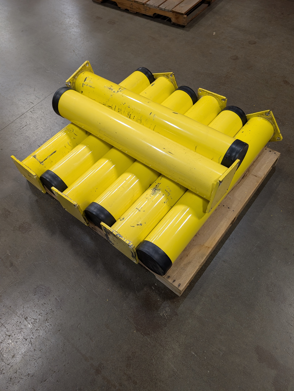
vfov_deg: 71.5
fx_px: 271
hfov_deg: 56.9
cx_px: 147
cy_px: 196
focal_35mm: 24
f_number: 1.68
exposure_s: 1/24
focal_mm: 6.9
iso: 112
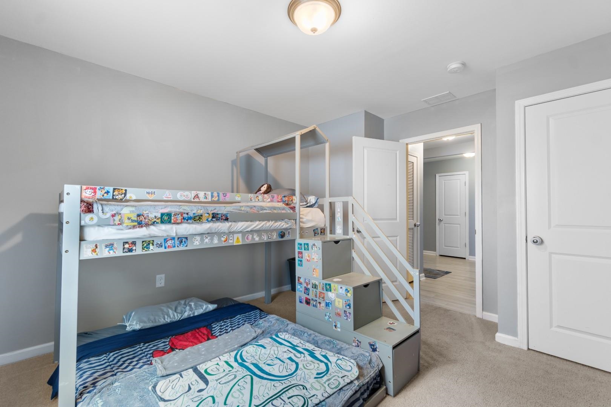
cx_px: 306
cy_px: 204
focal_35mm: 15
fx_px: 255
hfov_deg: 100.4
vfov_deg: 77.3
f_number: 4.5
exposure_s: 1/6
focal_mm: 10
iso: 100
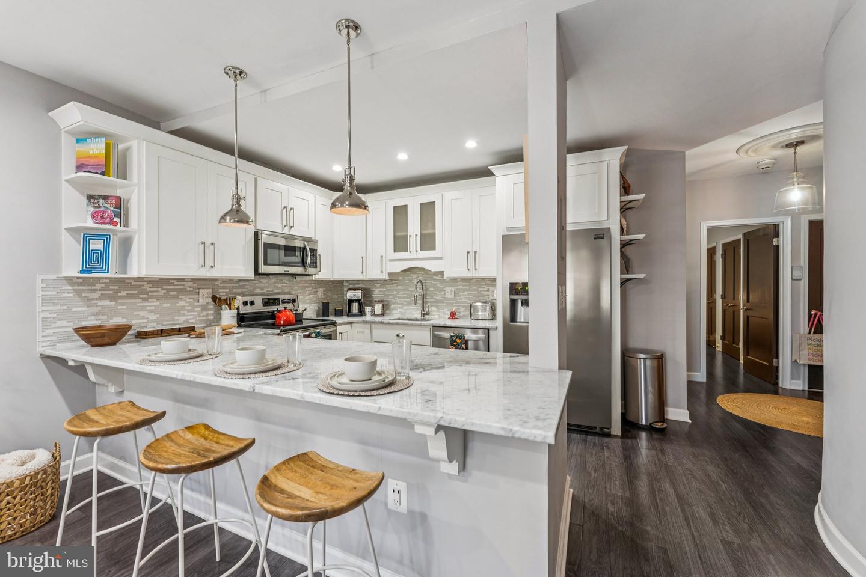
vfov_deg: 81.2
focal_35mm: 14
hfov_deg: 104.3
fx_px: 337
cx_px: 433
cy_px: 288
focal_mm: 14
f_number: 8
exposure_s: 1/6
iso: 200
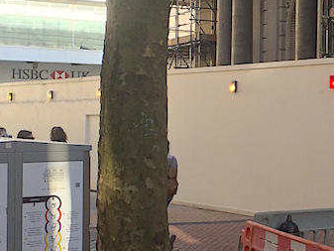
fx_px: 830
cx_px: 304
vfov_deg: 17.2
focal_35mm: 86
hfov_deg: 22.2
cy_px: 130
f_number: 2.2
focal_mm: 4.15
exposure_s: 1/419
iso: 32
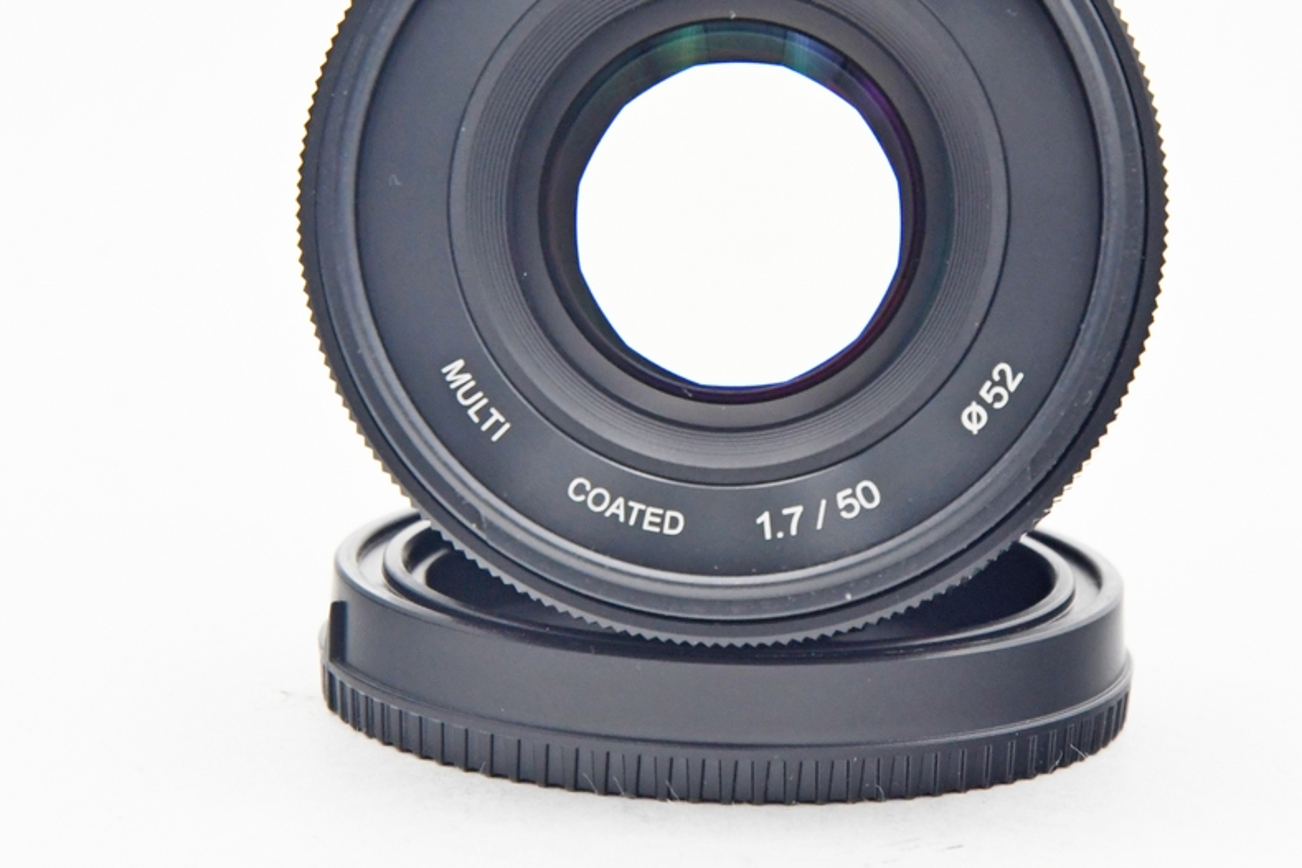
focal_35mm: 228
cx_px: 743
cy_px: 228
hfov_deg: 9.0
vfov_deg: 6.0
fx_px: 8245
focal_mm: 80
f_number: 8
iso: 1250
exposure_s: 1/125
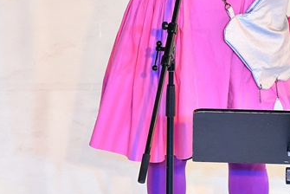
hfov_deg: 3.4
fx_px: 4934
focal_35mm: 612
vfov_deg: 2.3
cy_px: 15
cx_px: -44
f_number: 6.3
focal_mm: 200
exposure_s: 1/80
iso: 3200
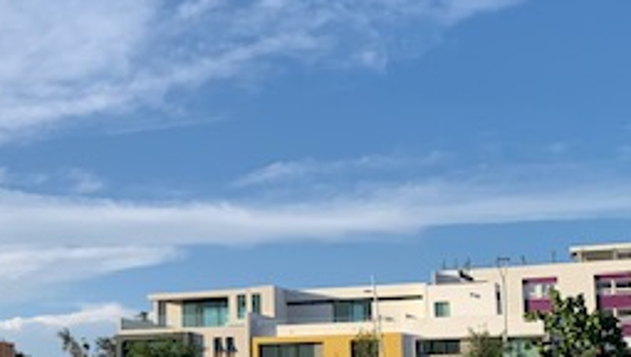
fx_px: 1189
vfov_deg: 16.9
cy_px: 273
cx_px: 42
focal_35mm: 71
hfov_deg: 28.4
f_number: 1.8
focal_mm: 4.25
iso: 25
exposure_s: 1/1992
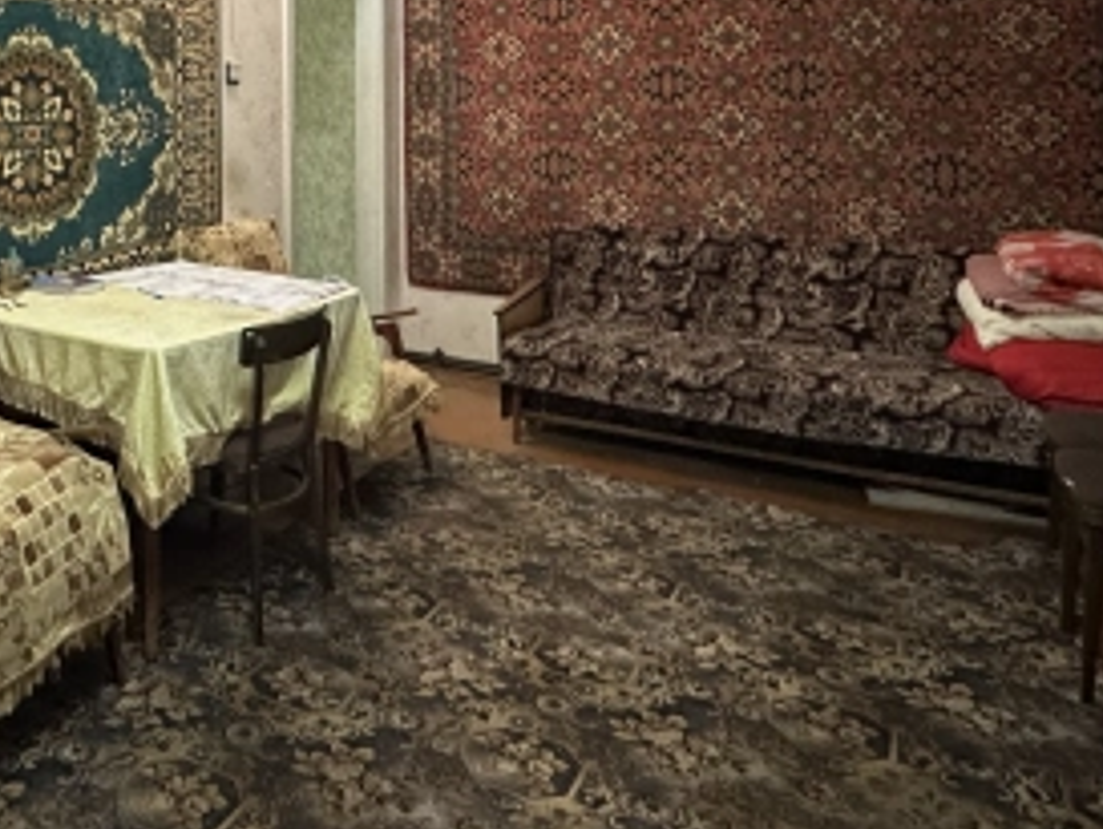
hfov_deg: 53.2
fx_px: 1020
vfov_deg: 41.2
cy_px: 105
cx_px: 226
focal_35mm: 32
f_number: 2.2
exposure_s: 1/50
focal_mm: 2.22
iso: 800
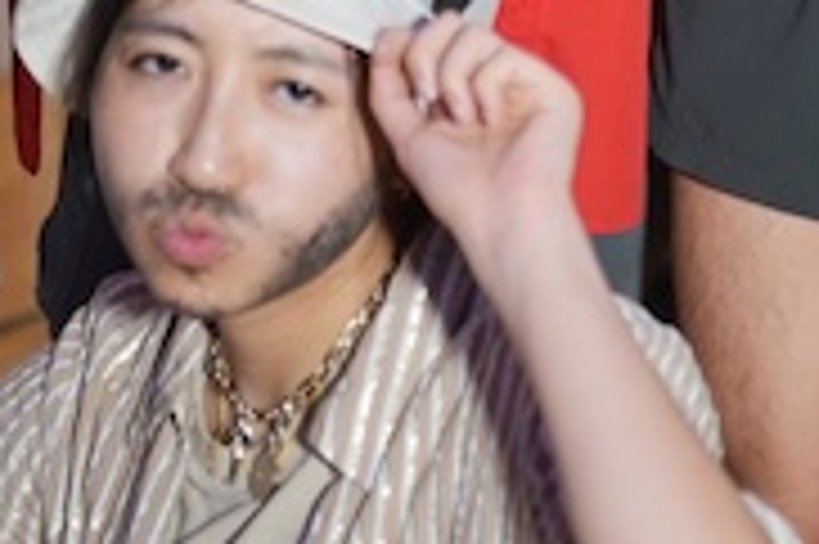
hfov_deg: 11.8
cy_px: -593
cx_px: 738
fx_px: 3932
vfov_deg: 7.6
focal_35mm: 173
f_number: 1.2
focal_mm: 35
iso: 250
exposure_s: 1/40
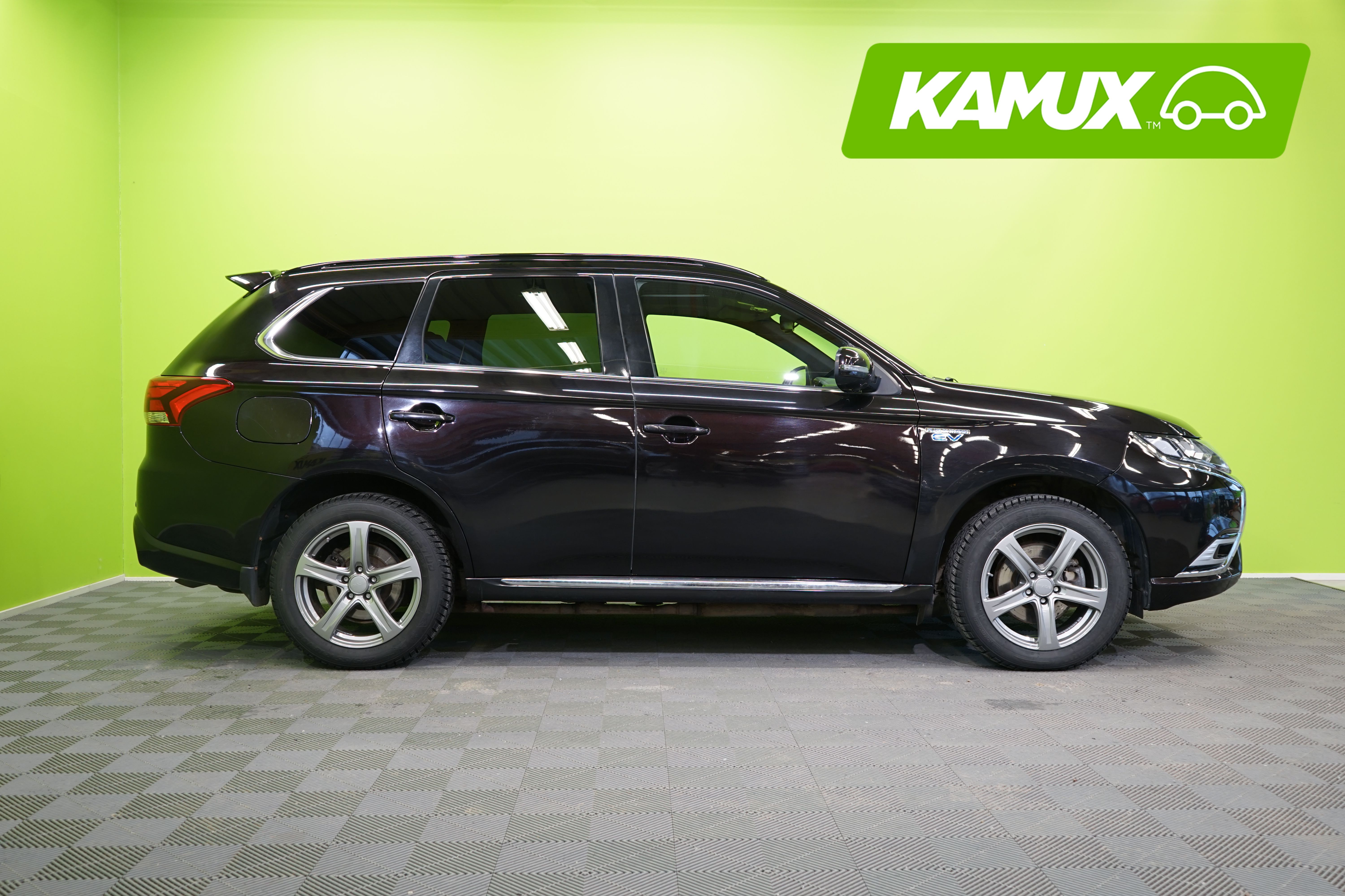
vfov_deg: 41.1
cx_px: 672
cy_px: 448
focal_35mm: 32
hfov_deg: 58.7
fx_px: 1195
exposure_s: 1/15
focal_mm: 32
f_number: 5
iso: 400
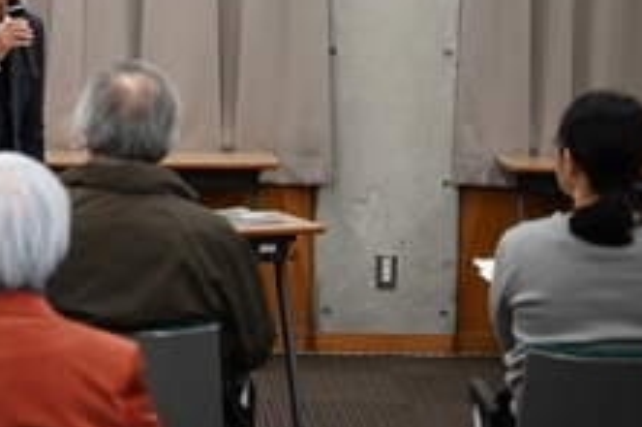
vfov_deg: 8.9
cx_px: 20
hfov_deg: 13.3
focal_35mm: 153
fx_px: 2726
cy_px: 73
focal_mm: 75
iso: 360
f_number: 2.8
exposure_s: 1/80
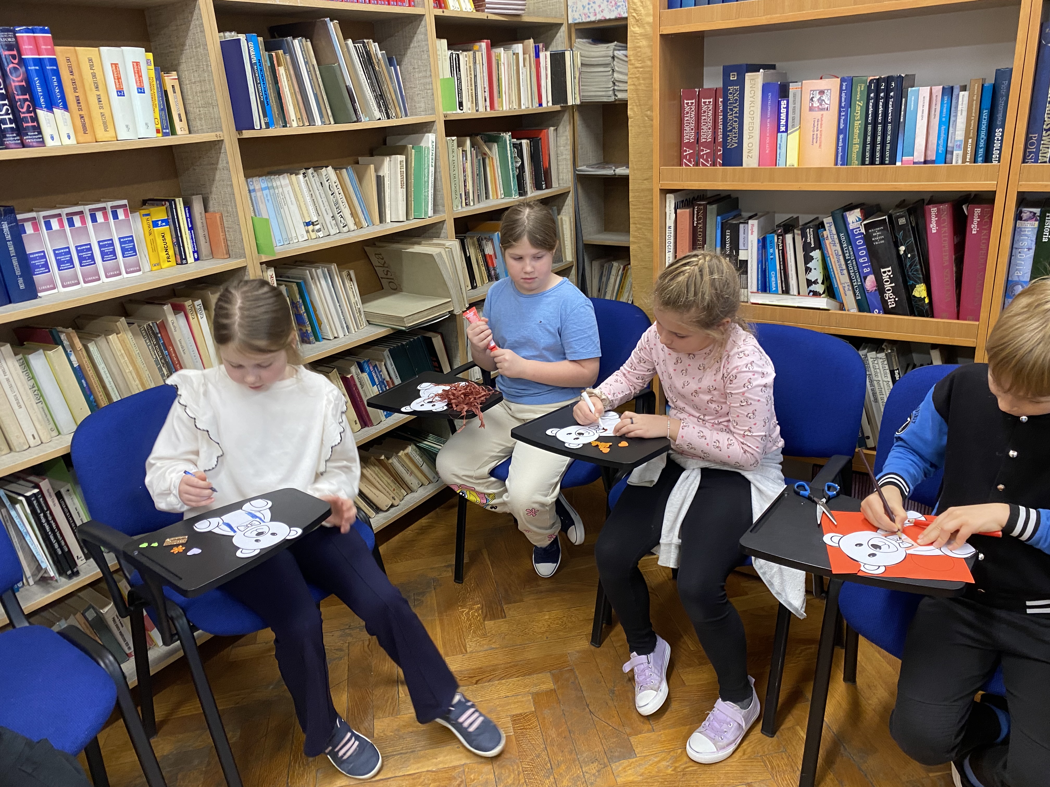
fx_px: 789
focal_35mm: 26
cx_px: 525
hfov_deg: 67.3
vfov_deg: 53.1
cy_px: 394
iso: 125
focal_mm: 4.25
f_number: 1.8
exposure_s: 1/60
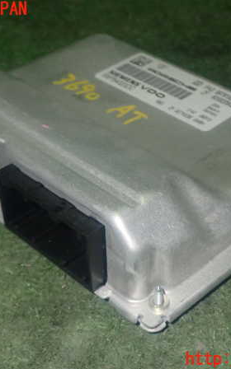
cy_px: 184
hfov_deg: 18.3
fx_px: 715
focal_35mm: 71
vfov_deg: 29.0
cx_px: 125
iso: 800
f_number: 9
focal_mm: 9.01
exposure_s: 1/50
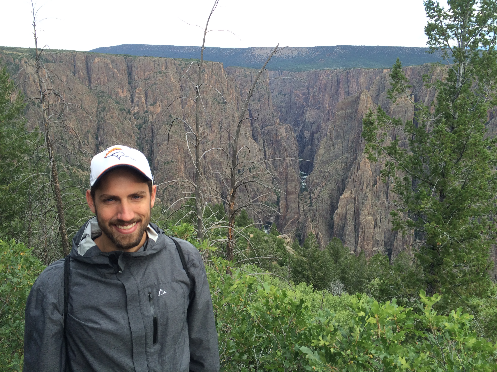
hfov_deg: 61.7
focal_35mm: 29
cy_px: 186
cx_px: 248
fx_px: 416
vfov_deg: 48.2
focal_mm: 4.15
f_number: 2.2
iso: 32
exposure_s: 1/243
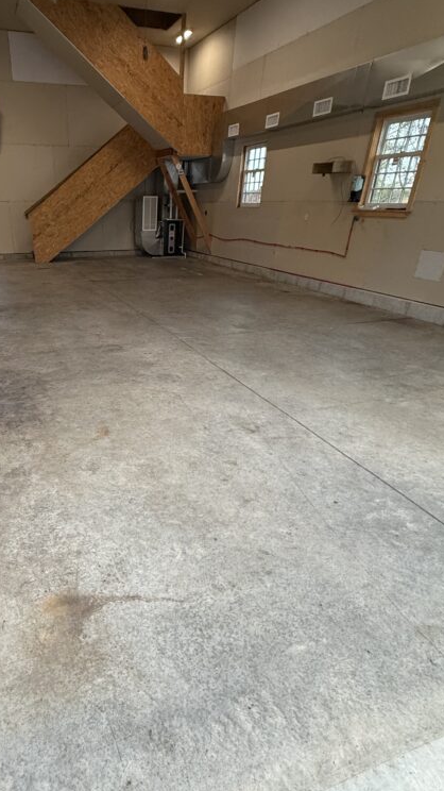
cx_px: 126
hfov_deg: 51.9
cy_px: 437
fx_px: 440
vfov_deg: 83.6
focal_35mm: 21
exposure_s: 1/120
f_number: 2.2
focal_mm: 2.22
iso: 250
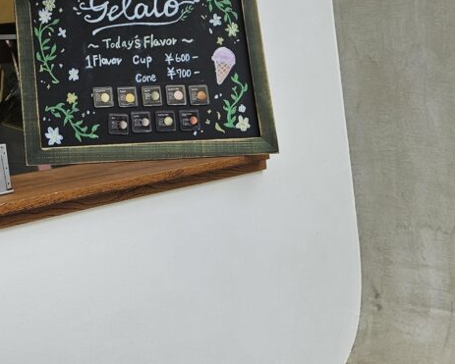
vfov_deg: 22.9
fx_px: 835
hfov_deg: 28.4
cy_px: -52
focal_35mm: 62
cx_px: -14
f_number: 1.8
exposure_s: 1/399
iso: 50
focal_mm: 5.4
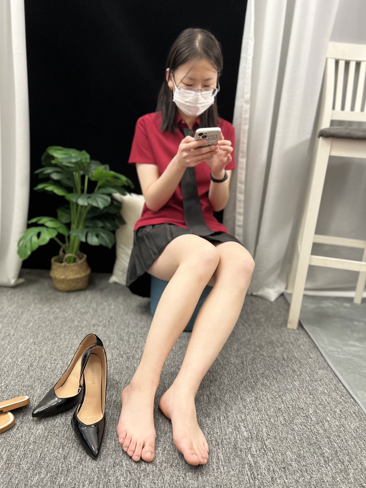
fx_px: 381
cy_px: 246
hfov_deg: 51.3
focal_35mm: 27
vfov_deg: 65.3
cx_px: 176
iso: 125
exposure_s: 1/76
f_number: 1.5
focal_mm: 5.7
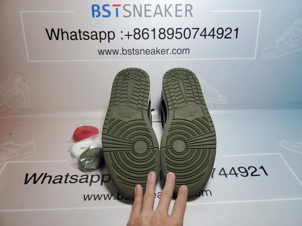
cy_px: 113
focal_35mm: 26
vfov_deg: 53.1
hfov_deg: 67.3
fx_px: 227
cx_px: 151
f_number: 2.4
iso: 50
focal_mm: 4.3
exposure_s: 1/241
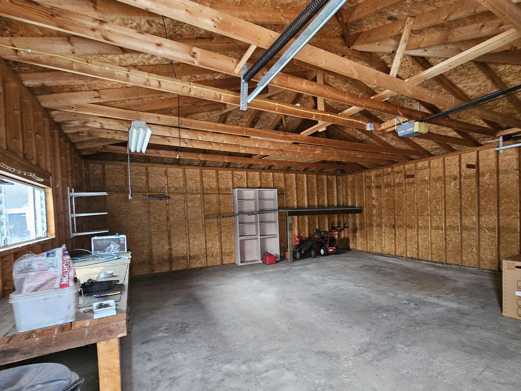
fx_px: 256
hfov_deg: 89.0
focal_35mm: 17
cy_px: 215
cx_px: 328
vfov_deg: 74.5
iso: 800
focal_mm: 2.2
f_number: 2.2
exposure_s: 1/24
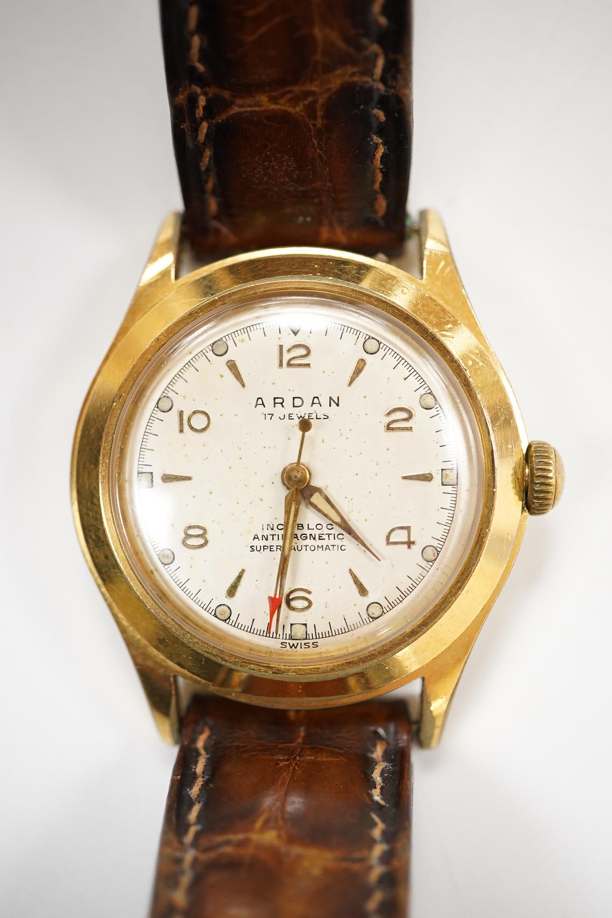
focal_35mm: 45
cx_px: 306
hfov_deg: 29.9
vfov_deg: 43.6
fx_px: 1147
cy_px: 459
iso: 2500
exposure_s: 1/200
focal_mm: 30
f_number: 6.3
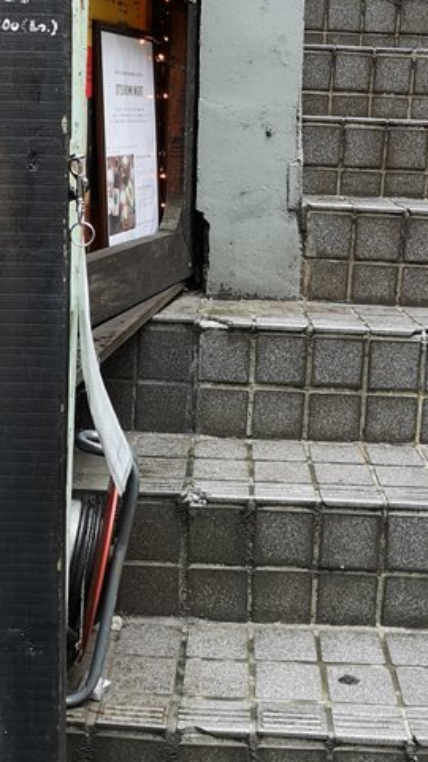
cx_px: 239
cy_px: 192
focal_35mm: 49
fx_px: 989
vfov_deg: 40.9
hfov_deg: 24.4
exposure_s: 1/100
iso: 80
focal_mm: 3.95
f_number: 1.8
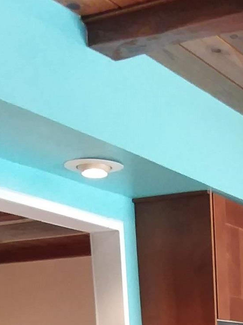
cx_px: 313
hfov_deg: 16.6
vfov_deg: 20.0
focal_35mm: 84
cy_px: 491
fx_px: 787
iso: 160
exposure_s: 1/30
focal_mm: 2.91
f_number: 1.9
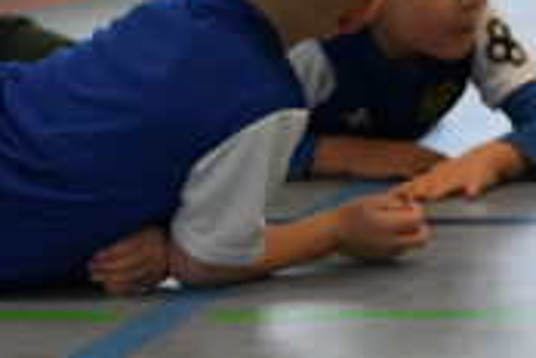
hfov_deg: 6.4
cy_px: 323
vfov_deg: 4.2
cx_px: 388
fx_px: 4824
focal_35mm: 324
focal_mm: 55
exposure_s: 1/500
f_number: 2.8
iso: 3200
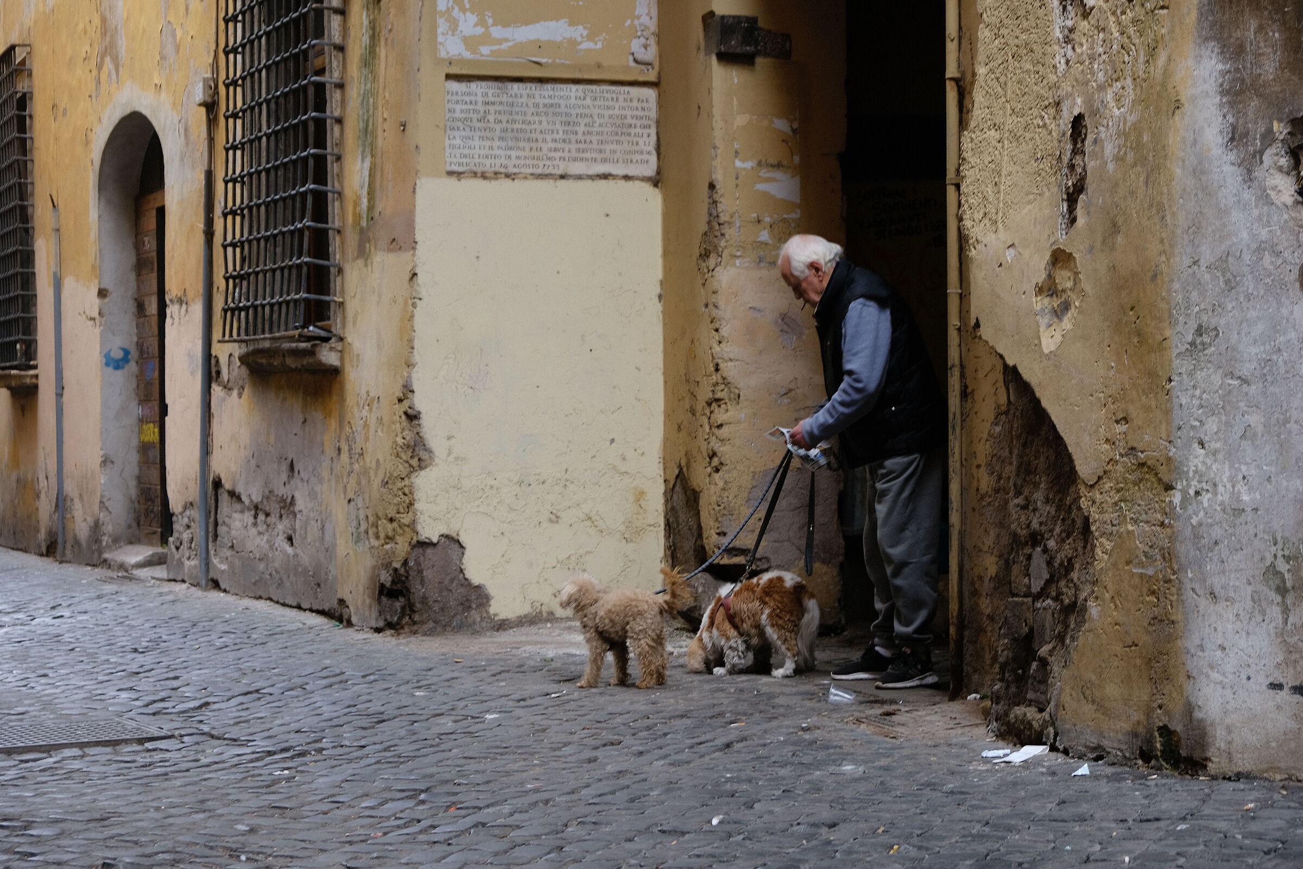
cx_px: 652
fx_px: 2497
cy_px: 434
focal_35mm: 69
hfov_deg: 29.2
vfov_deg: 19.7
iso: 200
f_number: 5
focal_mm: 46.3
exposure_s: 1/30
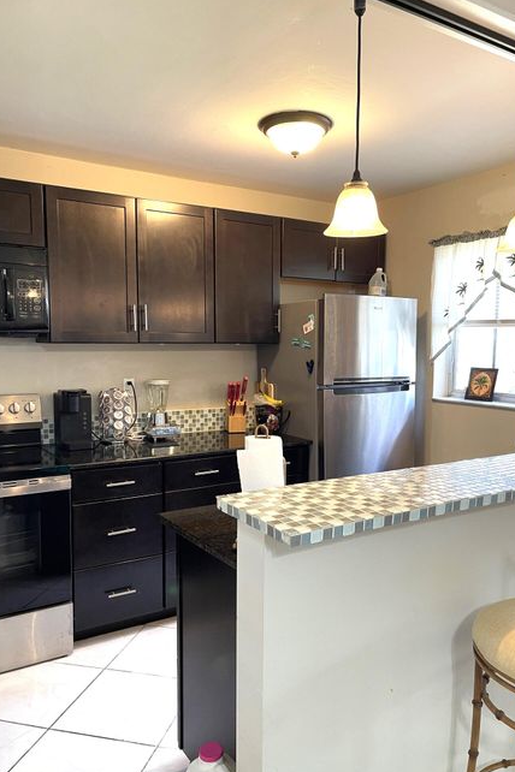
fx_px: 579
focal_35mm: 27
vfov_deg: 67.4
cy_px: 397
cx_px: 271
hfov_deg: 47.9
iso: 100
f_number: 1.6
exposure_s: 1/60
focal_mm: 5.1
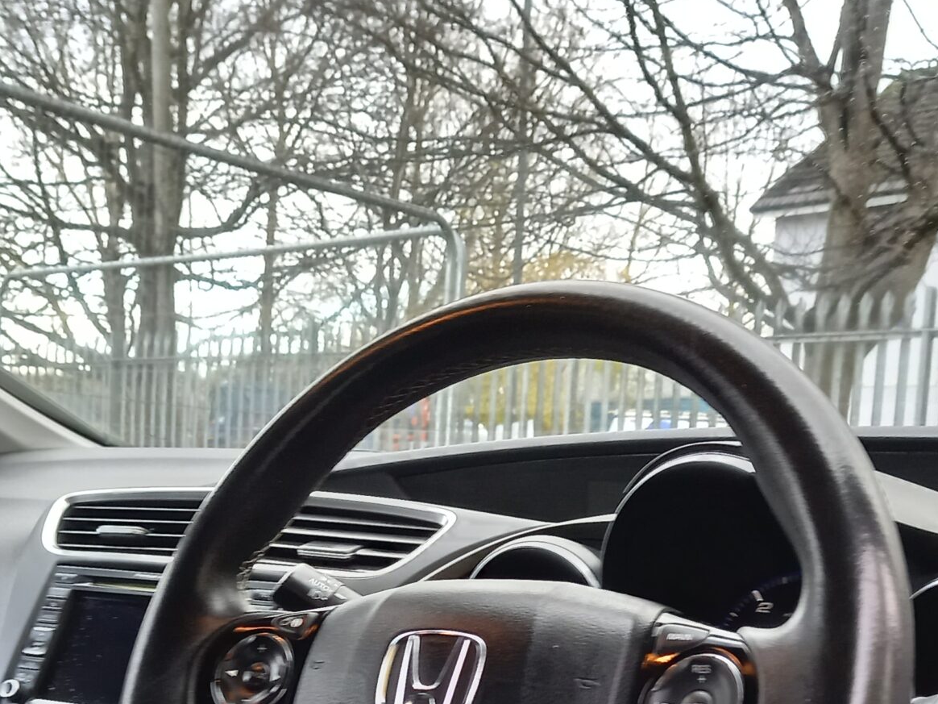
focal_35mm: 55
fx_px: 1490
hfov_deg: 34.8
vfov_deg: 25.2
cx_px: 360
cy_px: 718
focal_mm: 4.6
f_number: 2
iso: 200
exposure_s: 1/30
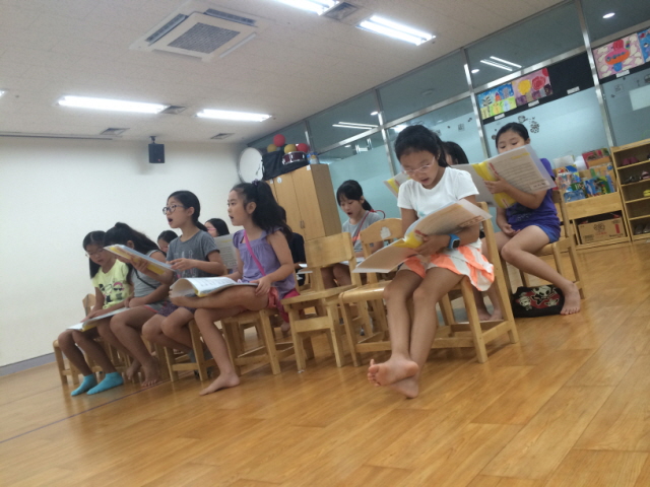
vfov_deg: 46.8
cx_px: 325
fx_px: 563
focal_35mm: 30
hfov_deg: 60.0
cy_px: 244
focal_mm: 4.12
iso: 40
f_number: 2.2
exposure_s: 1/40
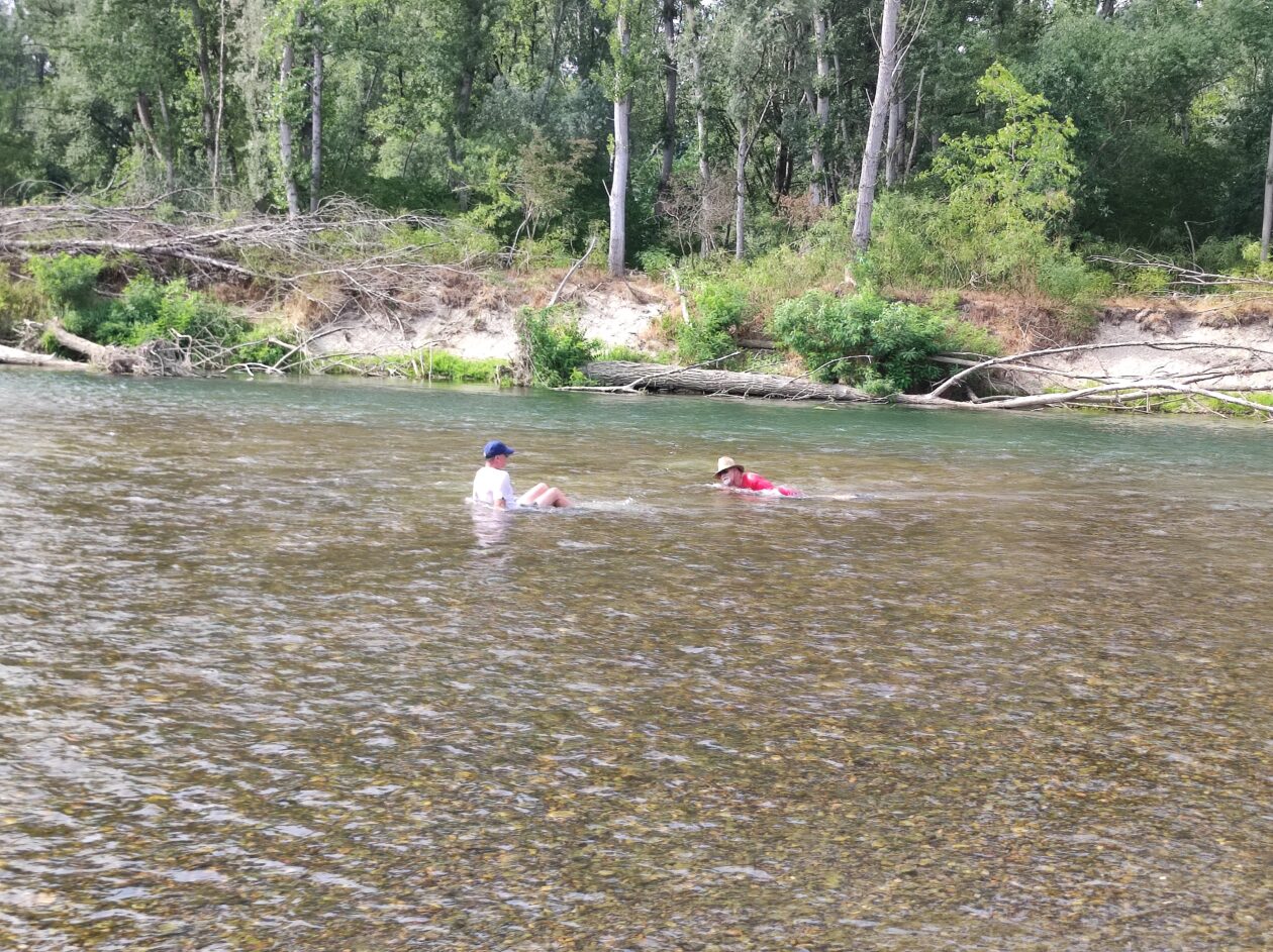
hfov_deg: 69.4
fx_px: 919
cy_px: 476
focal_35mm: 25
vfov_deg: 54.8
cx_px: 636
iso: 50
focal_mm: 4.7
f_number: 1.79
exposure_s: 1/122
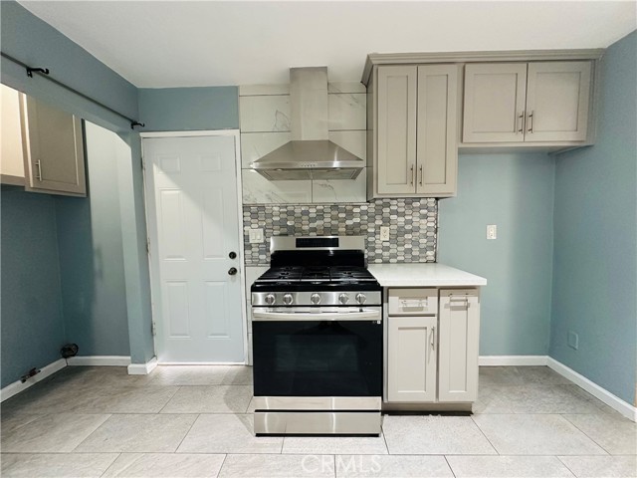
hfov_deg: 102.1
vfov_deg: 85.7
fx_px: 258
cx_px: 318
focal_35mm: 14
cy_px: 239
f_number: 2.2
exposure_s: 1/60
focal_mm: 2.22
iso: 400
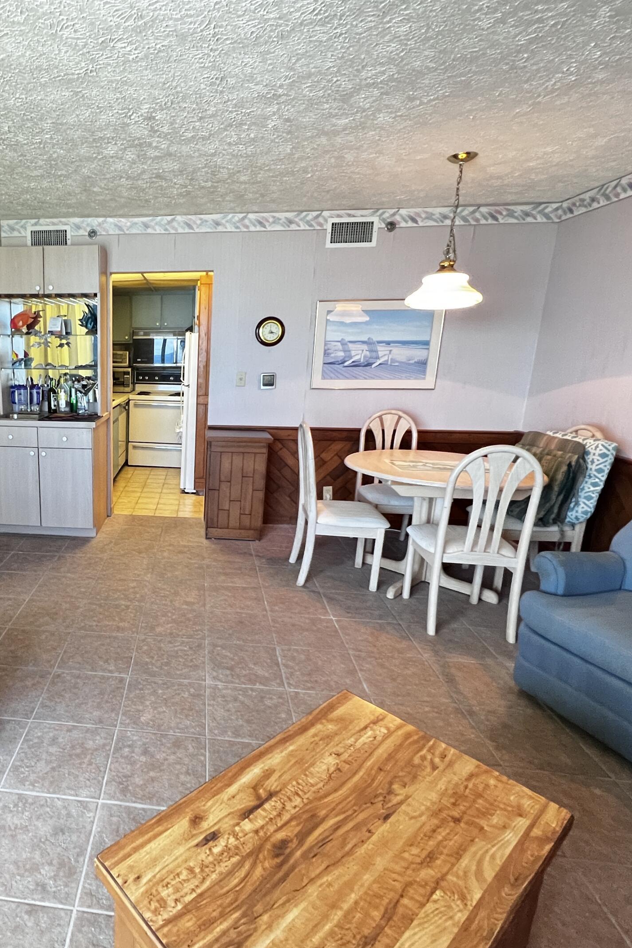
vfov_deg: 86.9
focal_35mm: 19
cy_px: 483
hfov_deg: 59.4
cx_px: 126
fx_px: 500
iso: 500
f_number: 1.8
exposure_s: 1/60
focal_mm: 1.57
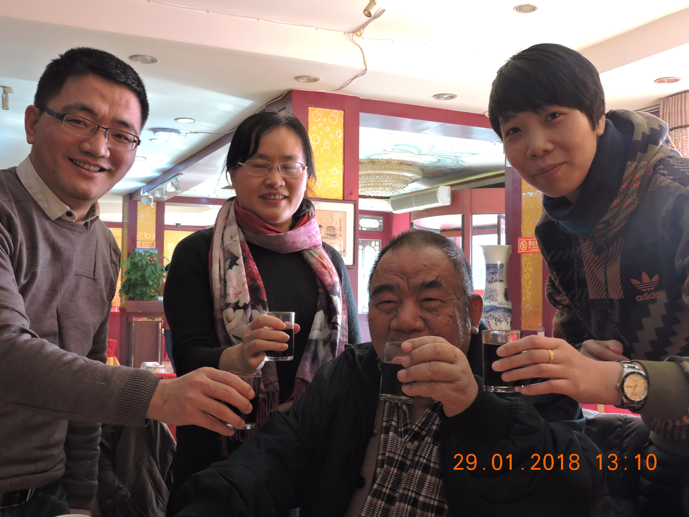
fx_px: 796
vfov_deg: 36.0
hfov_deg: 46.8
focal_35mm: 40
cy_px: 258
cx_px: 344
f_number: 3.8
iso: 200
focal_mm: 7.2
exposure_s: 1/30
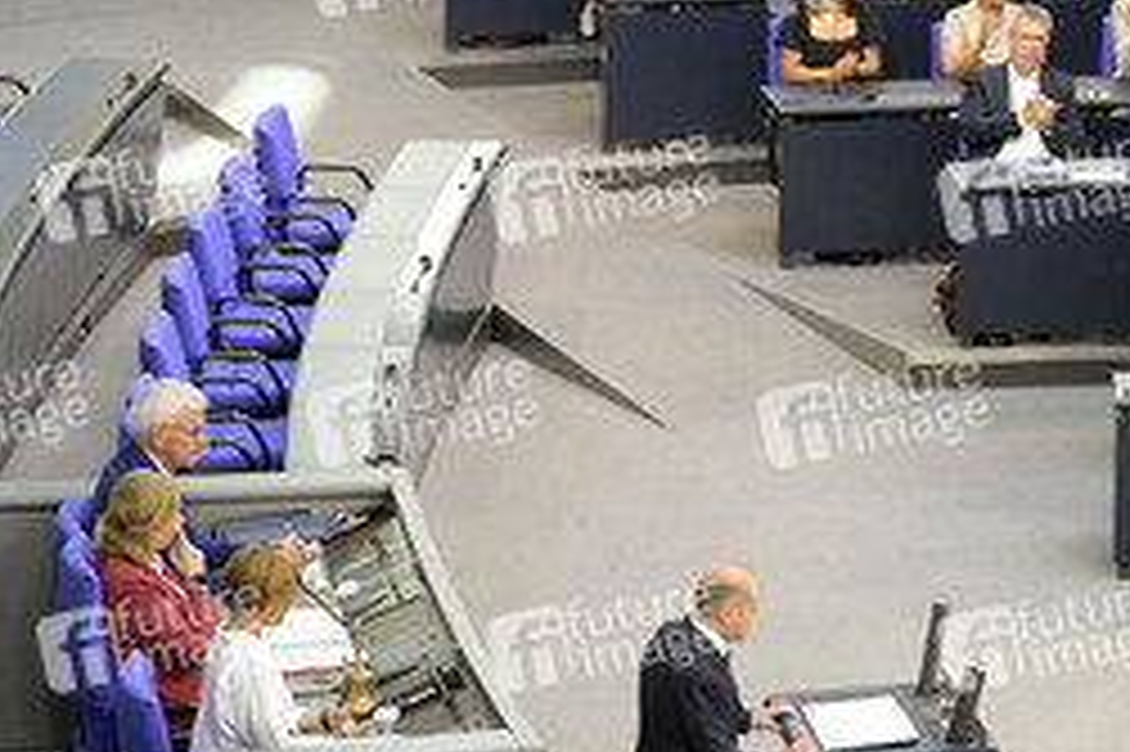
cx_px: 934
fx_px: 6775
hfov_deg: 9.5
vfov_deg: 6.3
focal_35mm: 216
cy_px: 527
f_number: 4
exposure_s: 1/500
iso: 8000
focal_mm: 120
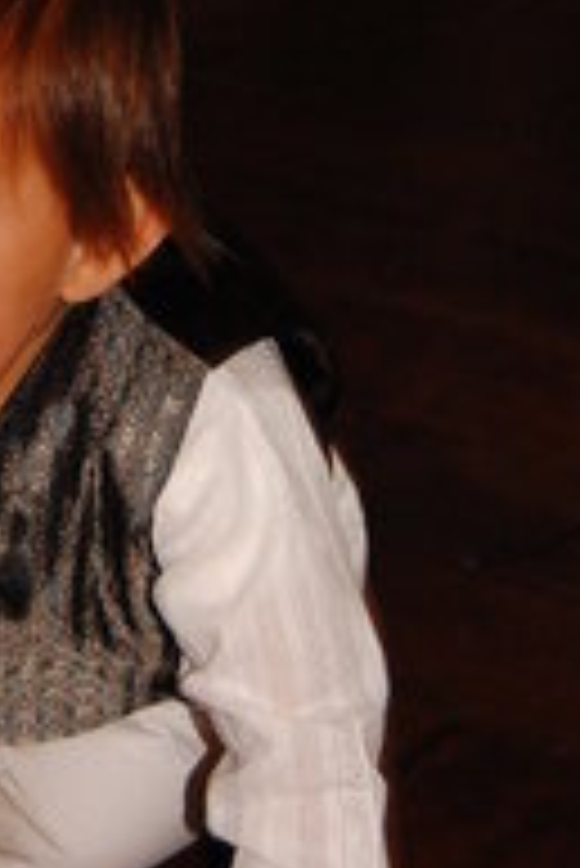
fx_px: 4077
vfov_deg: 12.0
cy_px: 49
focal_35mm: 169
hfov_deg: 8.1
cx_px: 13
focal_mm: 34
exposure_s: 1/60
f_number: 4.5
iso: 400
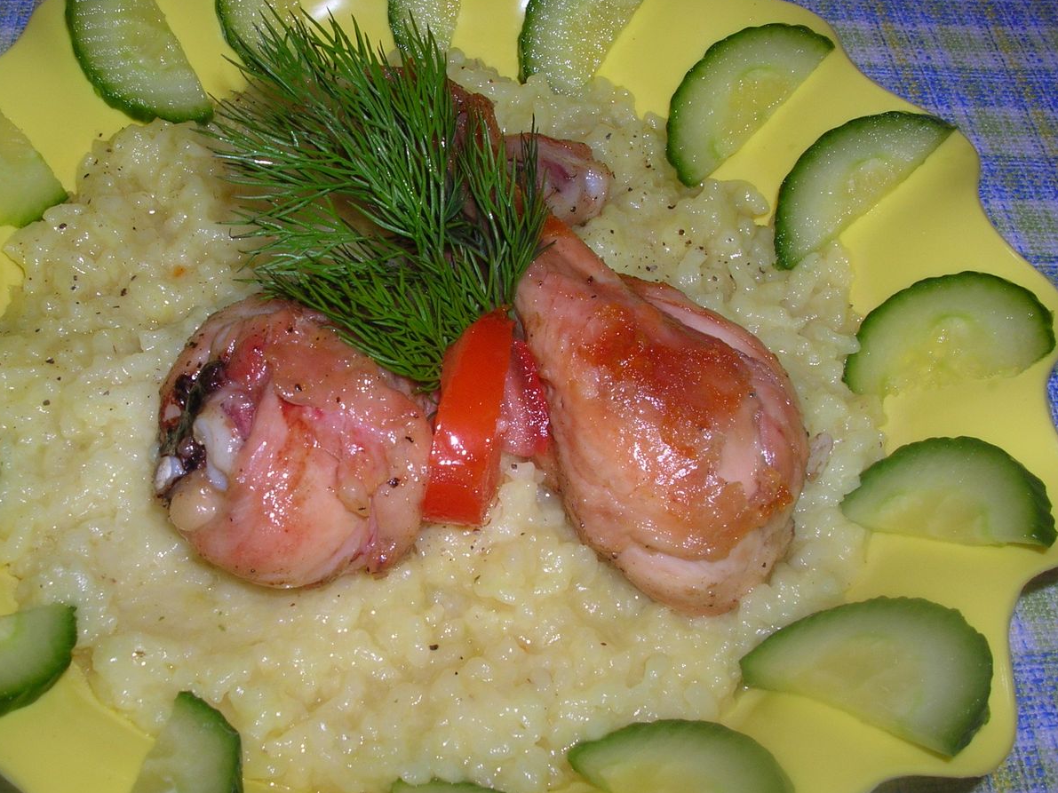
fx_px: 1284
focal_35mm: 42
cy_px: 377
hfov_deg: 44.6
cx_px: 426
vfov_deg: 34.3
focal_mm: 5.8
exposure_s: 1/60.1
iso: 50
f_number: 5.6
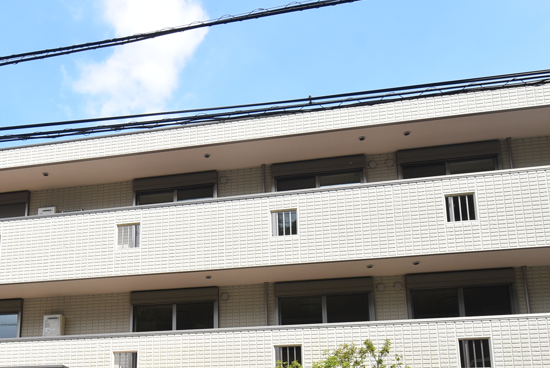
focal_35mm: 38
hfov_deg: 49.5
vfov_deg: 32.8
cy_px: 352
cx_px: 171
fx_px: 581
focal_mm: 13
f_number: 8
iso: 250
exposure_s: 1/250
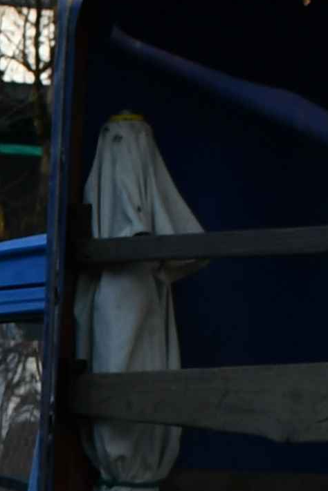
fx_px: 3854
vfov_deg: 7.1
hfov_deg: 4.7
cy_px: 855
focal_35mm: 282
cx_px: -610
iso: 180
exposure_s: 1/250
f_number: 8
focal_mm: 24
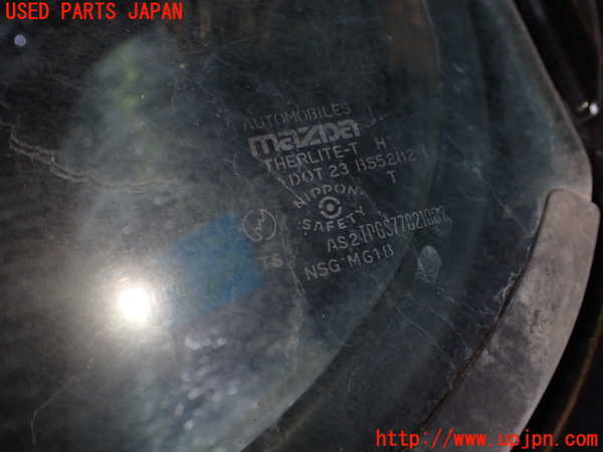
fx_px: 523
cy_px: 226
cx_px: 302
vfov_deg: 46.8
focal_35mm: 30
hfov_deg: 60.0
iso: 320
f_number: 2.3
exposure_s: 1/125
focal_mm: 5.4
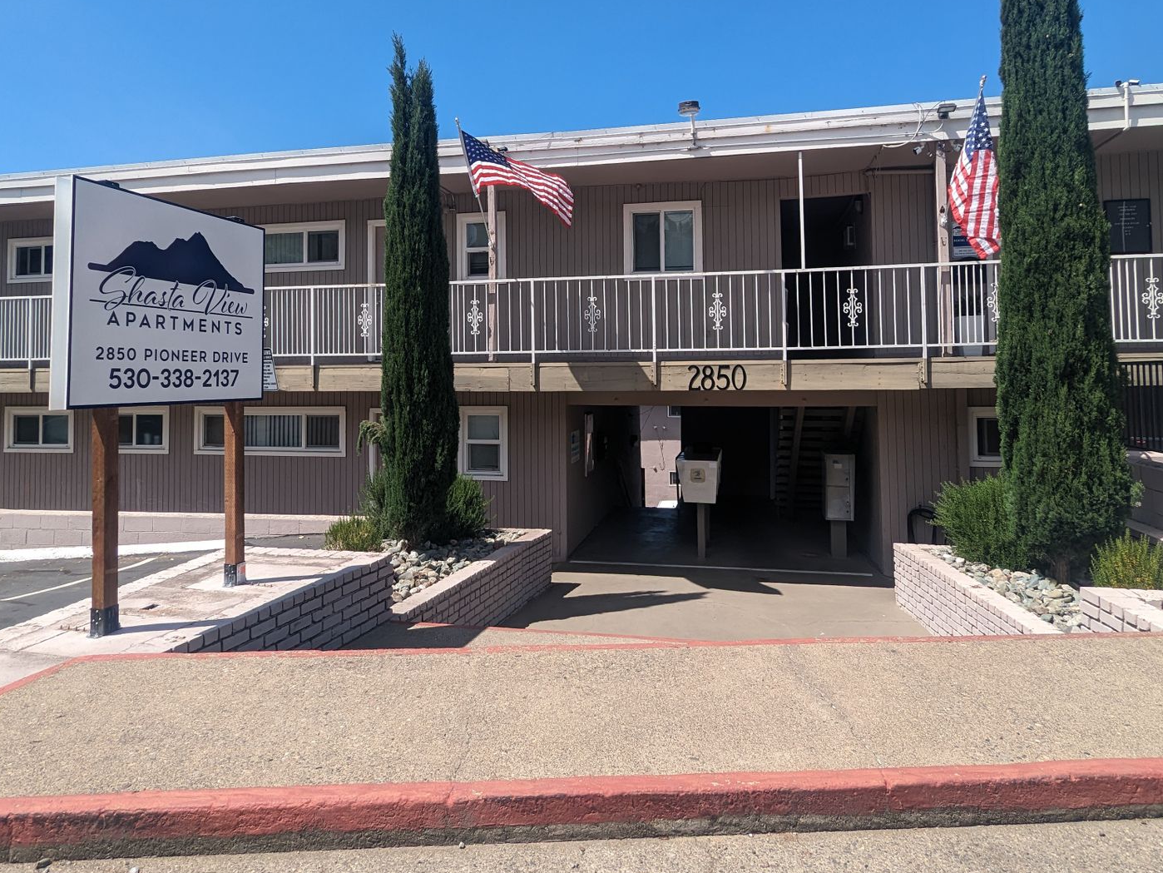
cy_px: 335
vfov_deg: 60.4
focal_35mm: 22
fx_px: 739
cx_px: 581
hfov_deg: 76.4
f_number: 2.2
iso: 46
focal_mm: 2.35
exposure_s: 1/1309
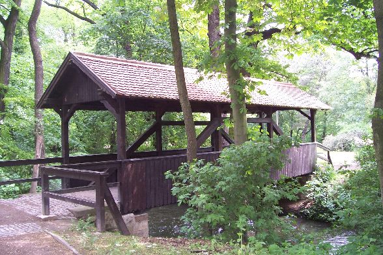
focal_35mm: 34
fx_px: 362
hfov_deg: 55.8
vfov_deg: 38.9
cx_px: 192
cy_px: 128
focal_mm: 5.6
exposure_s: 1/60
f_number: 2.7
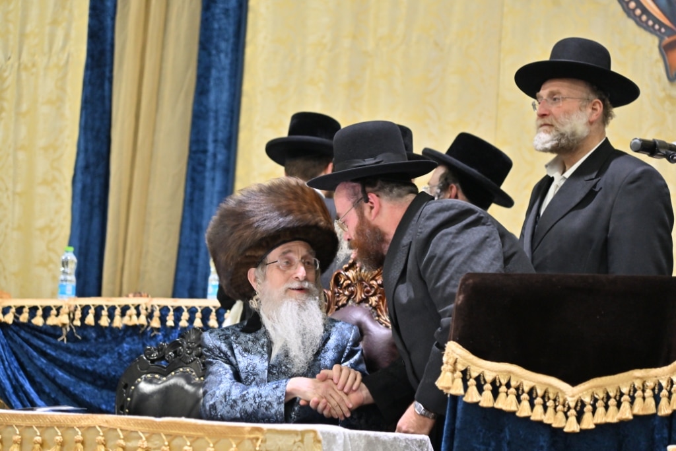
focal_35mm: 120
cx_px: 338
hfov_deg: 17.1
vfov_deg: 11.4
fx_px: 2253
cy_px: 226
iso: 1000
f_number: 4
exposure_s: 1/160
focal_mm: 120
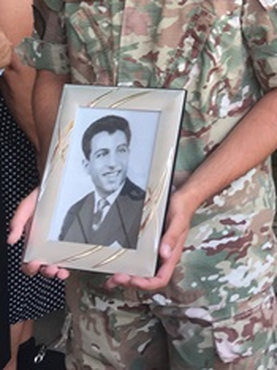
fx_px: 866
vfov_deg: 21.5
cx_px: 275
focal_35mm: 81
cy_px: -126
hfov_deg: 17.8
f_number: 2.2
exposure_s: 1/100
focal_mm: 4.15
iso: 32
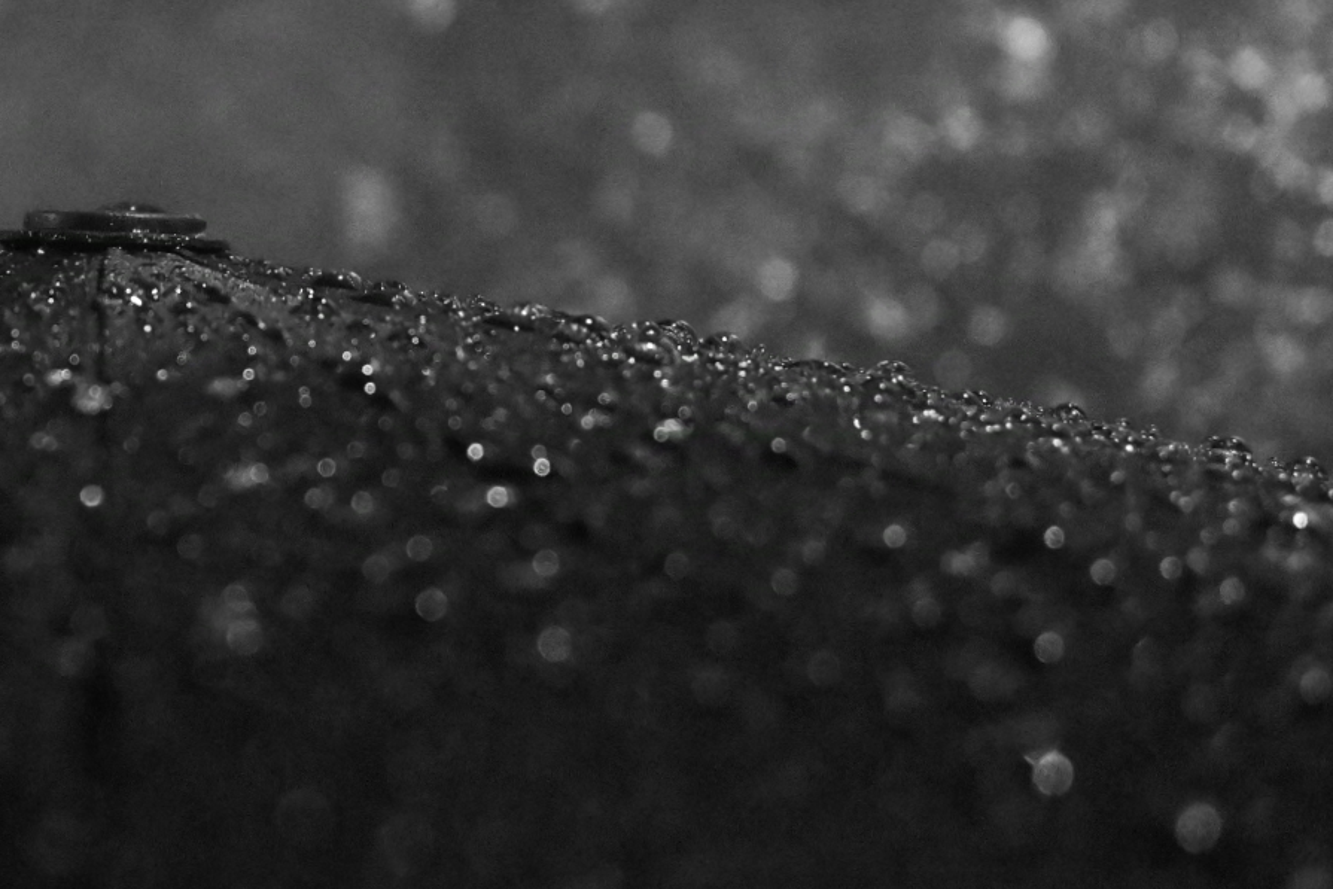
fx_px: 4851
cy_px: 147
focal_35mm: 131
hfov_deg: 15.5
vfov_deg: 10.4
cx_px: 174
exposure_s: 1/15
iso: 12800
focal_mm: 50
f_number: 6.3
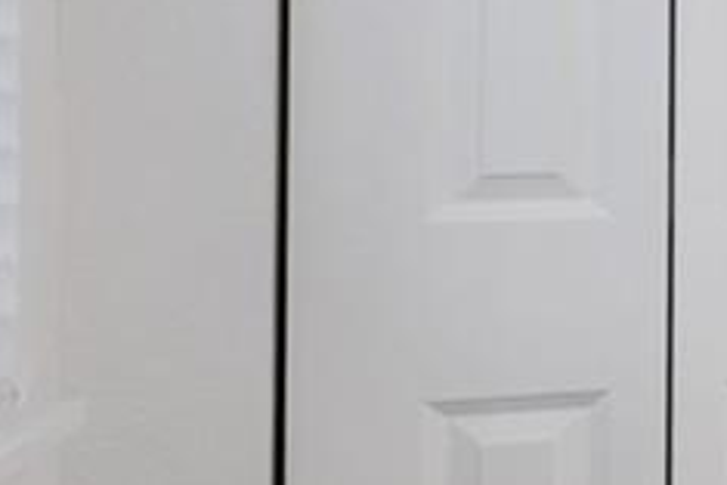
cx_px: 2076
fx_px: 2061
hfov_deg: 12.0
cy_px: -3
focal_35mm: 102
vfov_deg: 13.3
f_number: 8
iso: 250
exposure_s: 1
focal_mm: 10
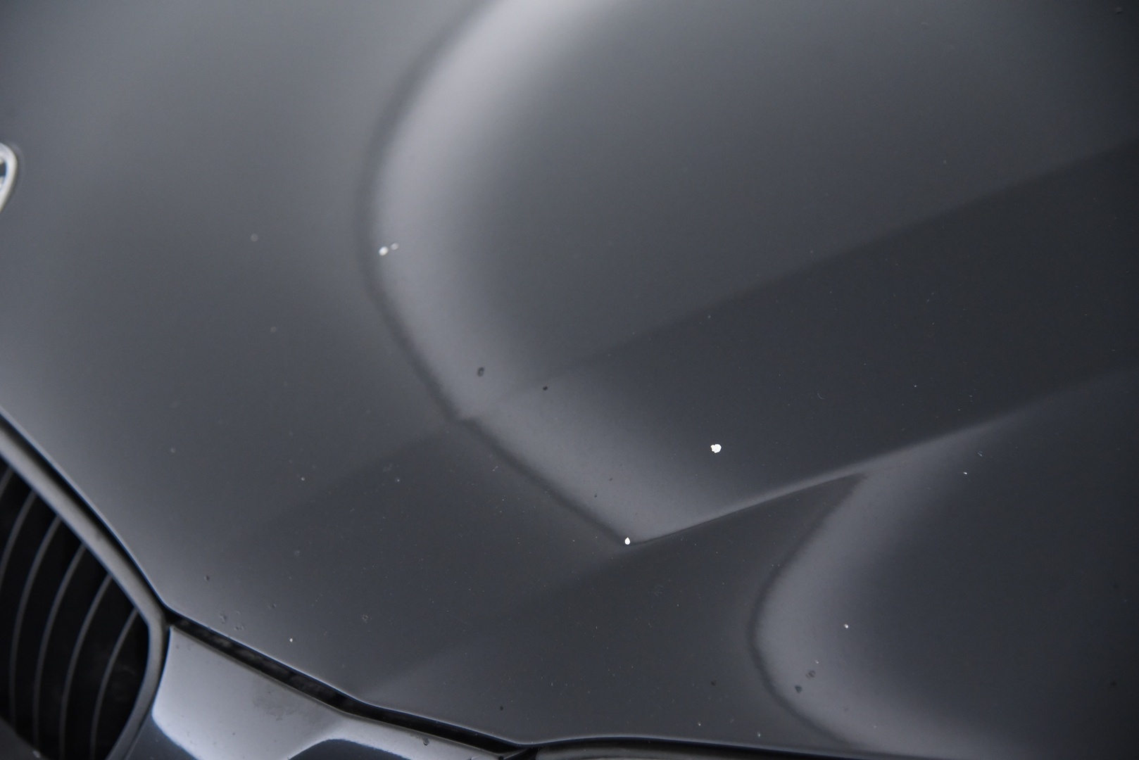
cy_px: 380
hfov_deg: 30.5
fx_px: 2089
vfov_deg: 20.6
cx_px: 570
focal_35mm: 66
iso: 4000
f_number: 4
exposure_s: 1/80
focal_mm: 66
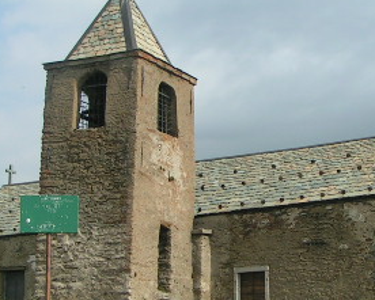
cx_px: 273
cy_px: 159
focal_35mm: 86
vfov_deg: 17.9
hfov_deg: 22.1
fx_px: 955
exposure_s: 1/320
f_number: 5.6
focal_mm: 5.8
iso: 50
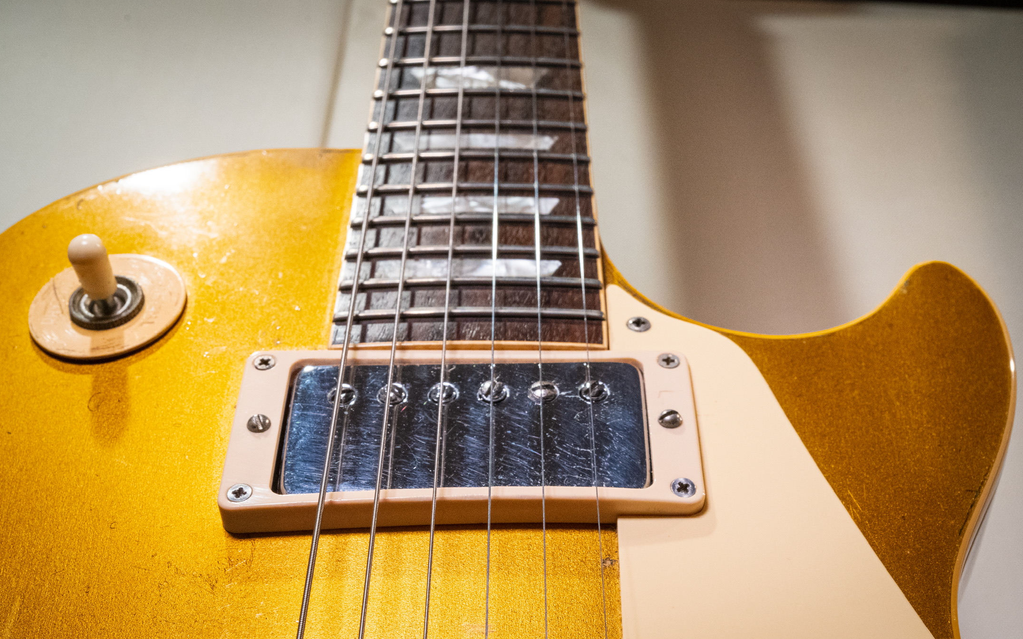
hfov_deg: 48.2
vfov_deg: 31.2
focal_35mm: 41
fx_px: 1143
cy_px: 339
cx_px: 512
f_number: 14
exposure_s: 1/40
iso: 6400
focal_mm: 40
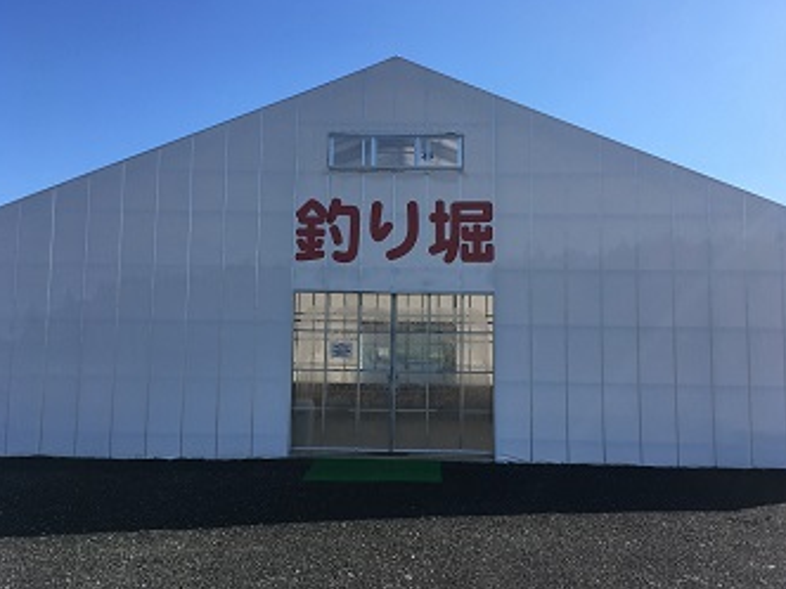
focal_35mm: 30
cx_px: 394
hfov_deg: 60.0
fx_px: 681
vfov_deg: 46.8
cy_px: 291
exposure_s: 1/1508
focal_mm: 4.15
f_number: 2.2
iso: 25
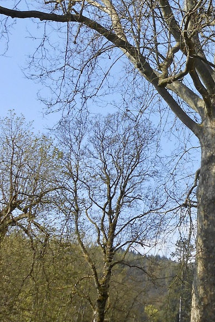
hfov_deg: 21.7
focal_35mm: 60
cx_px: 223
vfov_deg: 33.2
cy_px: 114
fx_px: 537
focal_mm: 4.6
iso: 80
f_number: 3.5
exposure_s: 1/500
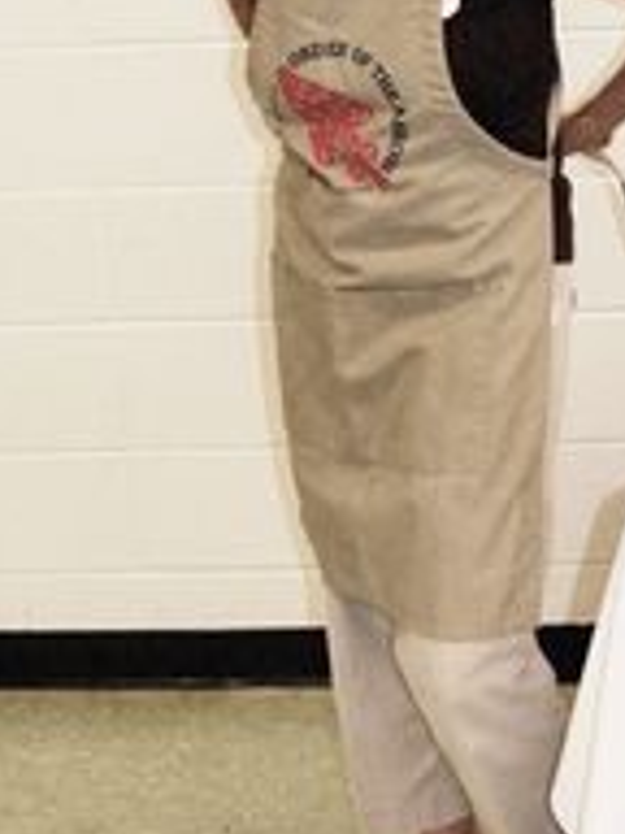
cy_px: 361
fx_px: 1733
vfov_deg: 27.0
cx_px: 460
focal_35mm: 72
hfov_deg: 20.3
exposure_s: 1/60
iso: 1600
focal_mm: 24
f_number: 5
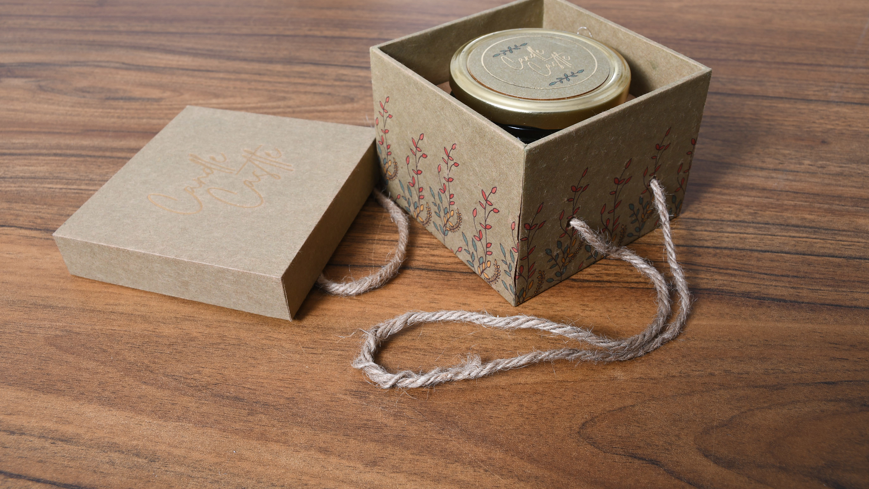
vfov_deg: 33.6
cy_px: 202
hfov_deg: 56.6
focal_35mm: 35
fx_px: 806
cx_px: 435
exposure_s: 1/160
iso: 125
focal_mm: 22
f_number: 8
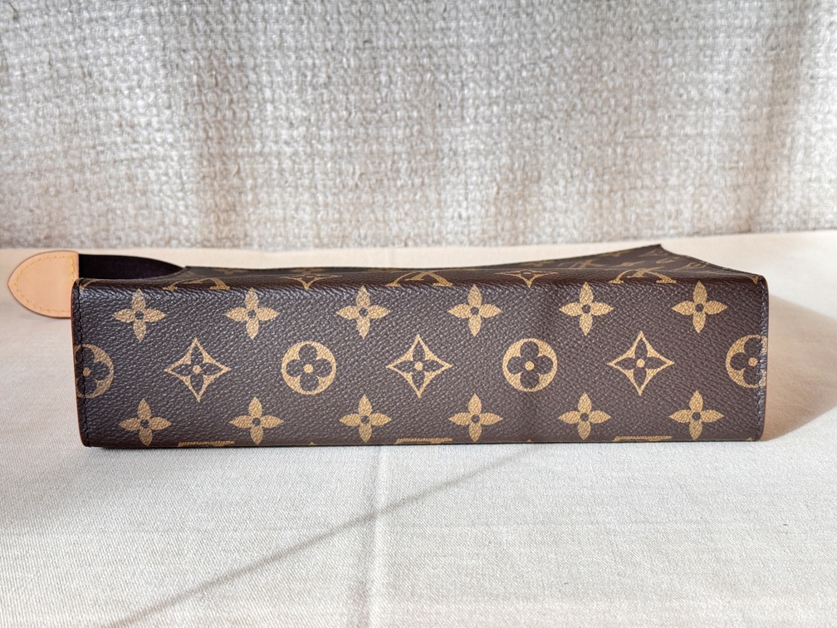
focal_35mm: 48
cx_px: 418
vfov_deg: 30.3
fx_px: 1161
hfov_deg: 39.7
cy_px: 314
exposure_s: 1/107
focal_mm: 6.76
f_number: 1.78
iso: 64
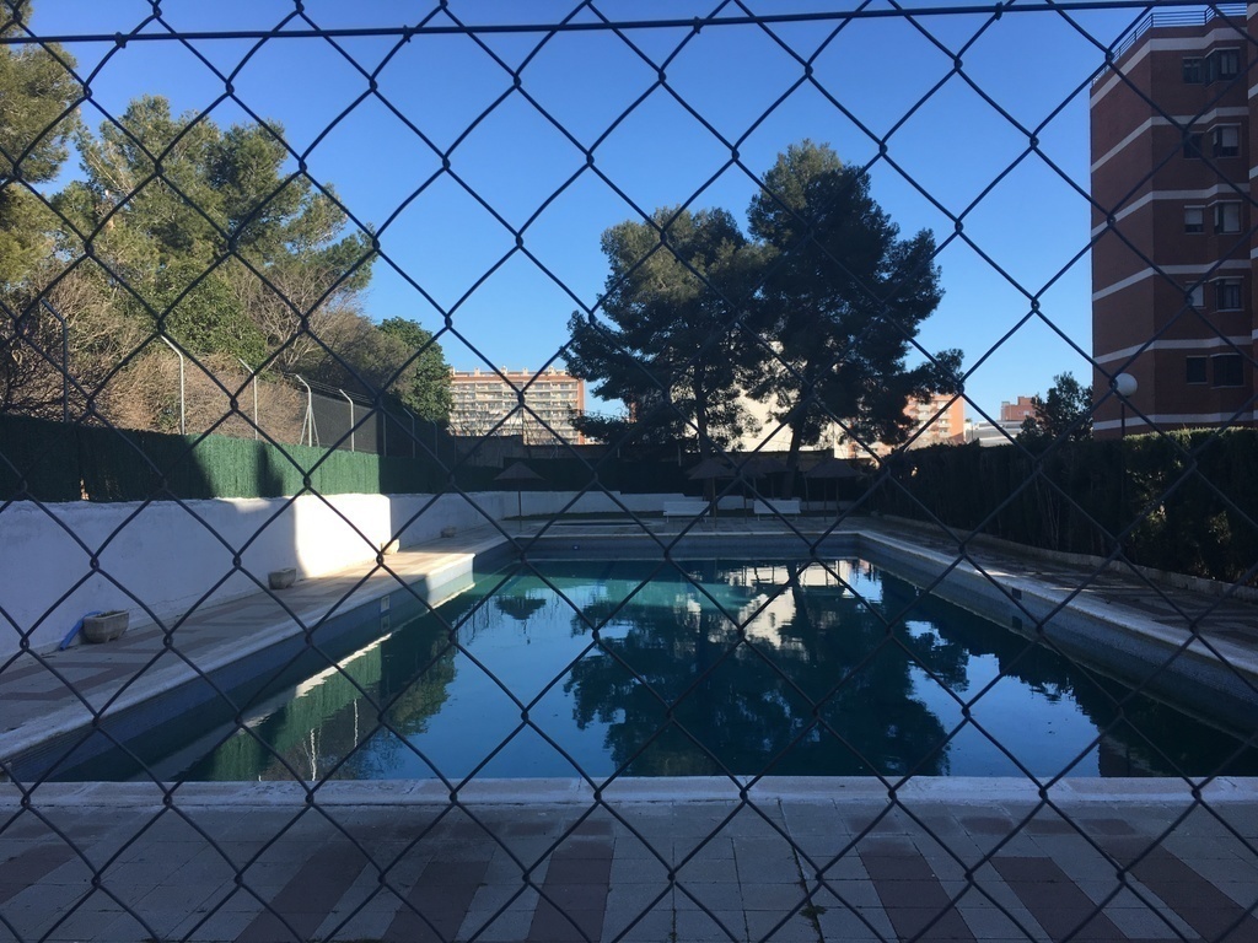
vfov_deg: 48.2
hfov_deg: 61.7
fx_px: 1054
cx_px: 629
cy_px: 472
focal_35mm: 29
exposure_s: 1/884
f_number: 2.2
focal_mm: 4.15
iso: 25
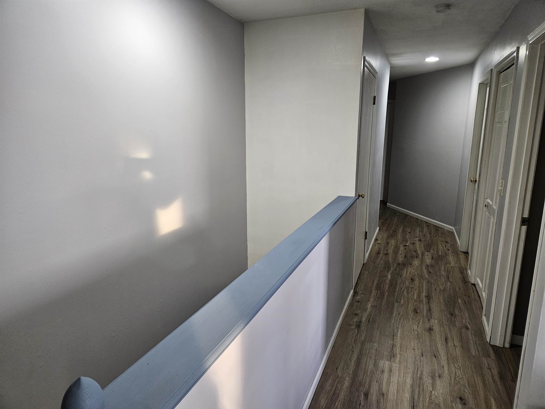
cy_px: 204
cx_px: 272
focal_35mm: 23
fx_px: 362
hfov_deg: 73.9
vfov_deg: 58.9
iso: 500
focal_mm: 5.4
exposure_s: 1/120
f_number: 1.8
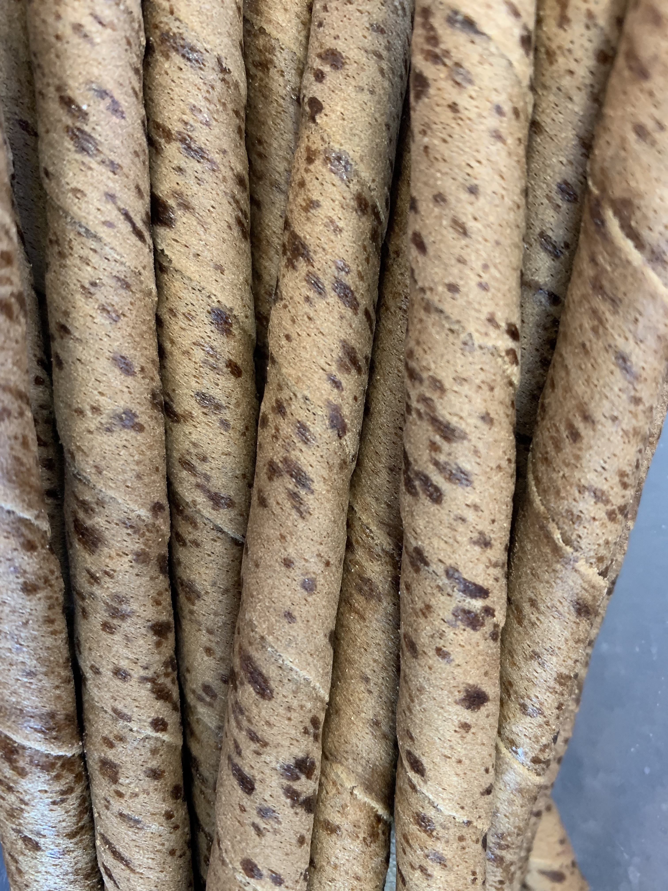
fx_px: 669
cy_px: 446
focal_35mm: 26
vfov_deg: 67.3
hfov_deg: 53.1
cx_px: 334
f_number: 1.8
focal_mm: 4.25
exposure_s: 1/60
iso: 320
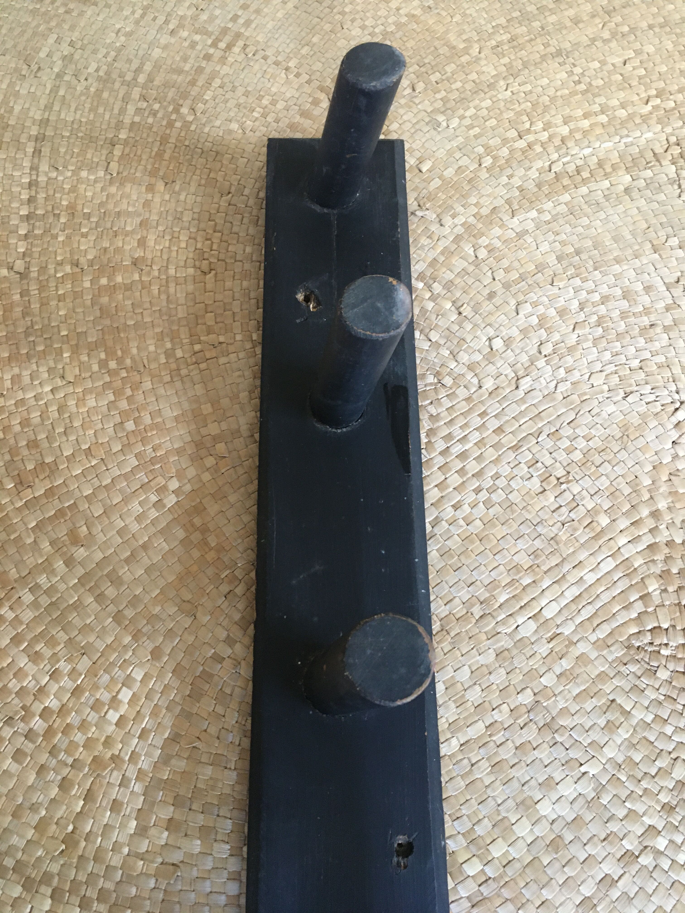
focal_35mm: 29
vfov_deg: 61.7
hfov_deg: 48.2
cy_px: 456
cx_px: 342
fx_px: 765
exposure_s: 1/20
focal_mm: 4.15
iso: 200
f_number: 2.2
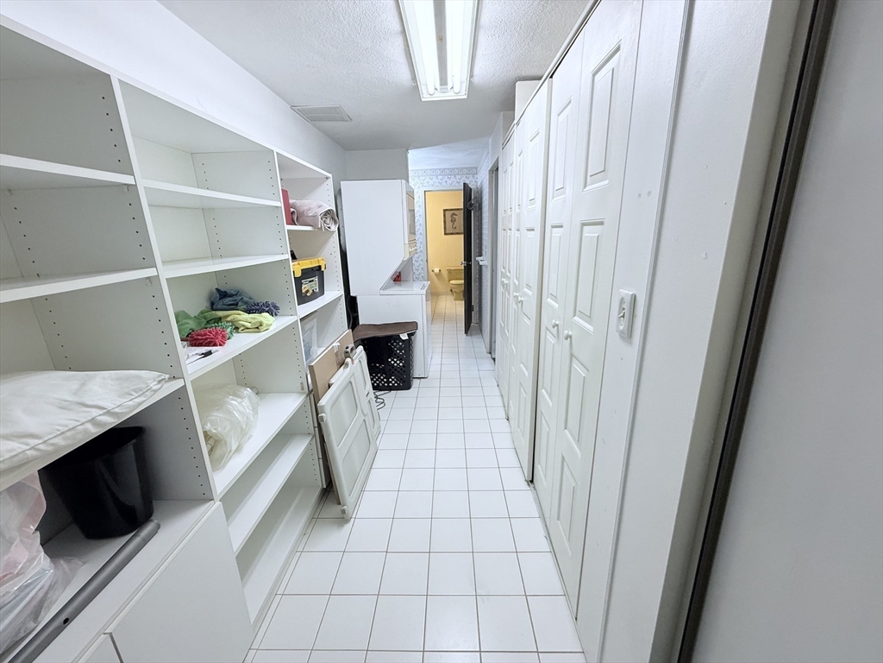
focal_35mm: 14
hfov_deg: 102.1
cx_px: 442
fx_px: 357
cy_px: 332
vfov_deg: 85.7
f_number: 2.2
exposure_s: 1/120
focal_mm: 2.22
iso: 200
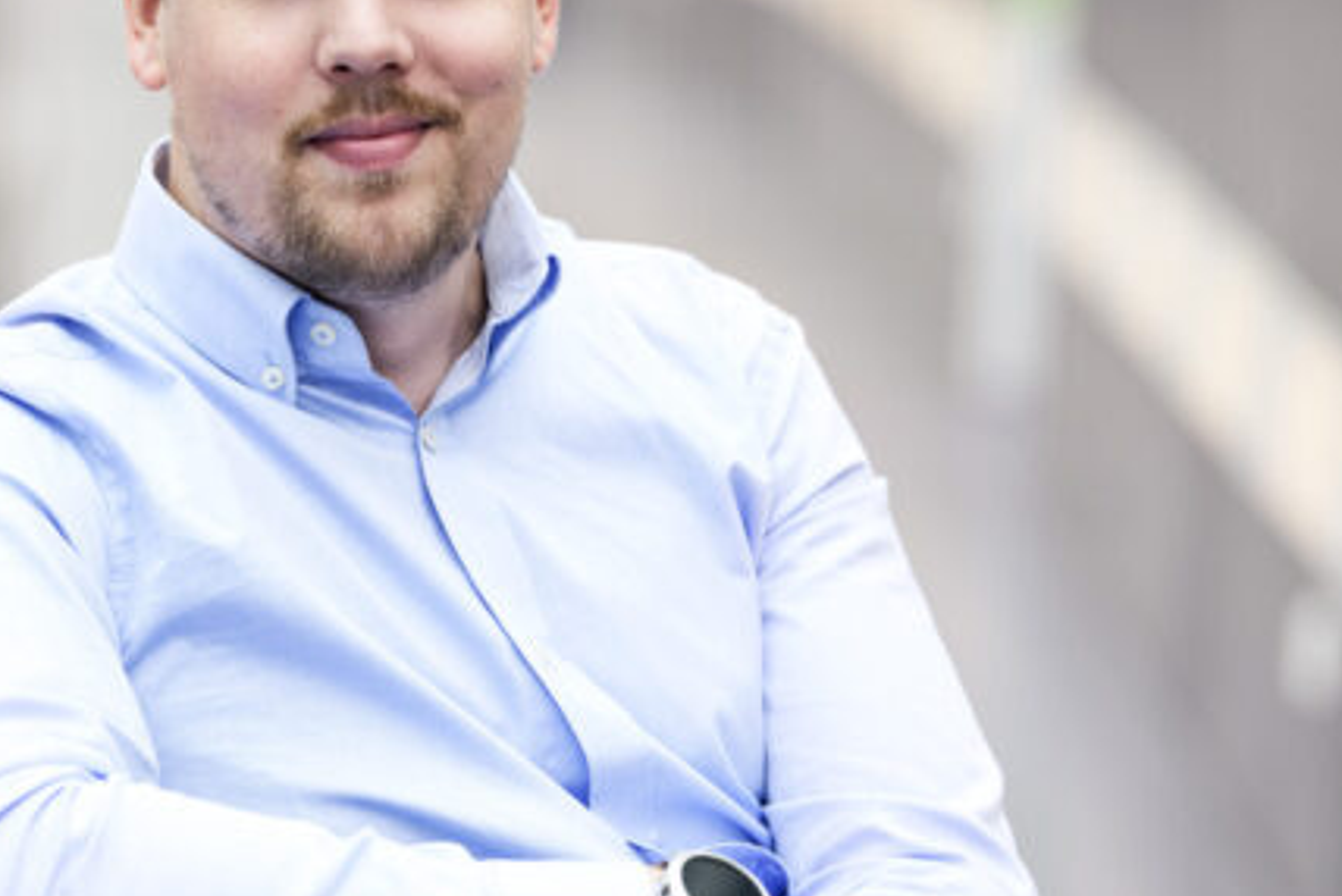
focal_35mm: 269
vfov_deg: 5.1
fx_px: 10034
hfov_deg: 7.7
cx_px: 762
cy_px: 310
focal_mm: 150
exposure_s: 1/400
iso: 400
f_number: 3.5
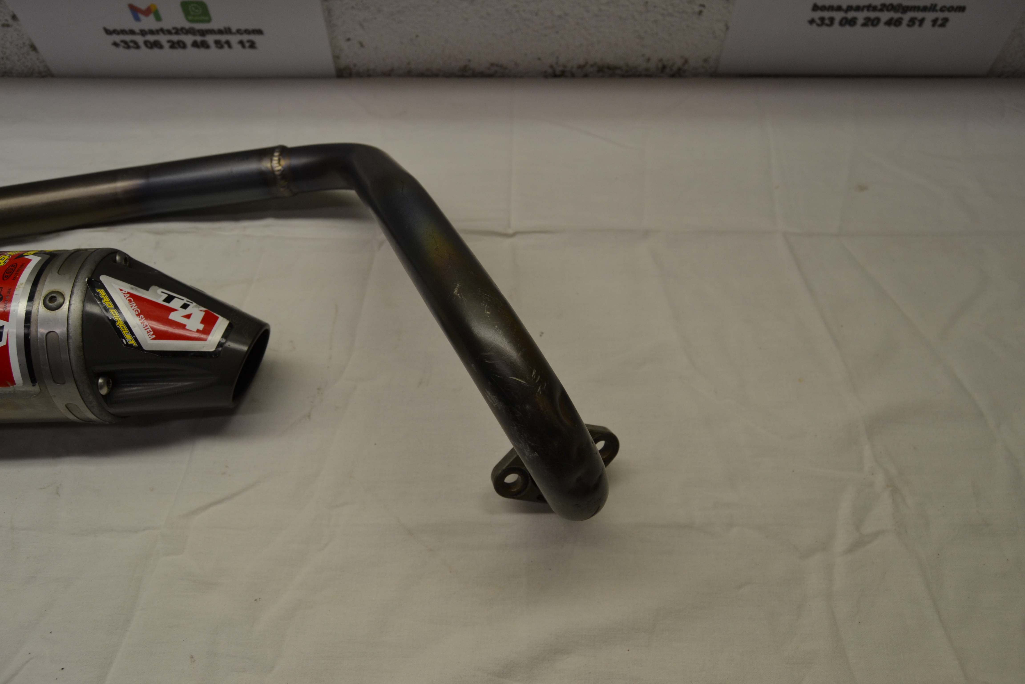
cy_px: 342
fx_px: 769
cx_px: 512
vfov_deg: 47.9
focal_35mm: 27
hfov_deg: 67.4
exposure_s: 1/125
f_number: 5.6
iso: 280
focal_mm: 18
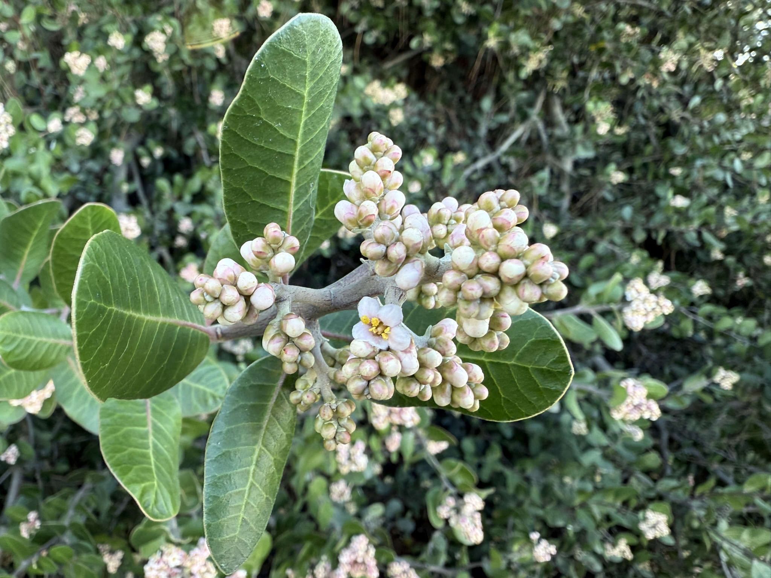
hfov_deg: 71.6
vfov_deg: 56.8
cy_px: 289
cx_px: 386
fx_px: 535
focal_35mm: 24
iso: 80
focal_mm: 2.22
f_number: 2.2
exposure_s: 1/99
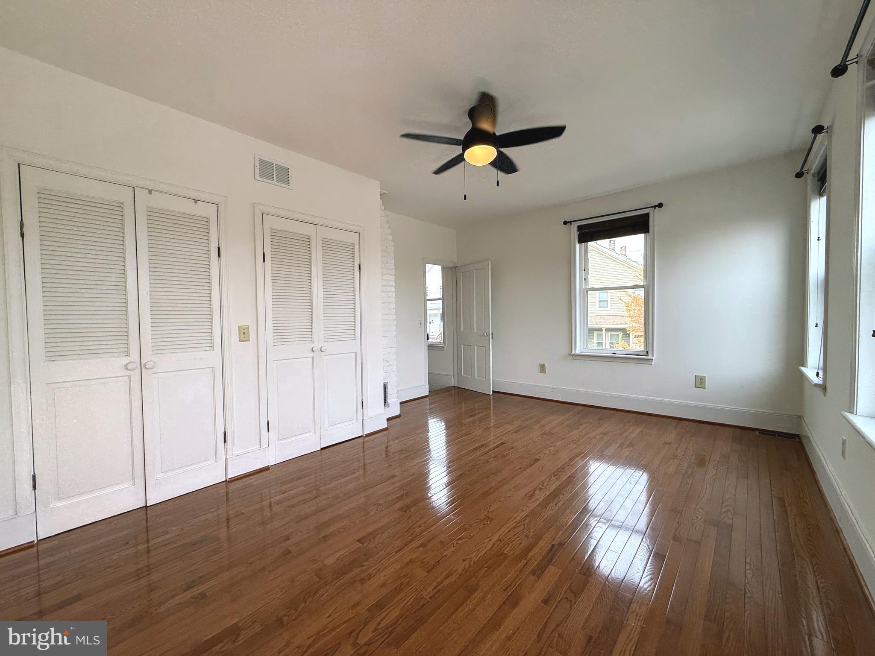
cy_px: 328
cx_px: 438
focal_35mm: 14
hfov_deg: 102.1
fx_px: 354
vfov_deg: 85.7
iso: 64
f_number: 2.2
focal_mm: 2.22
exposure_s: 1/171
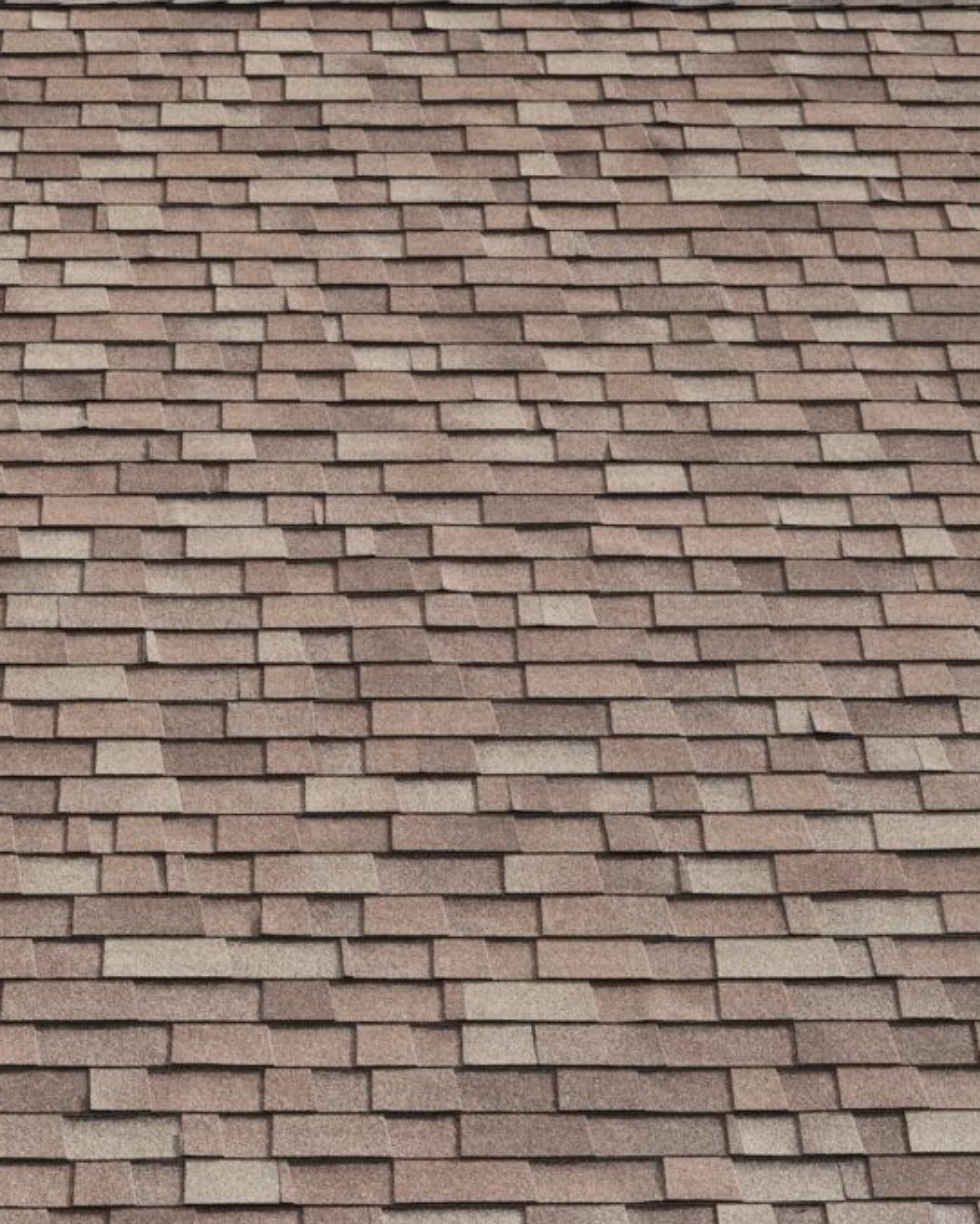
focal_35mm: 149
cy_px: 611
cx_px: 363
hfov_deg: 10.4
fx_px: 5400
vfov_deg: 12.9
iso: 140
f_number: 8
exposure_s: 1/250
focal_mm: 70
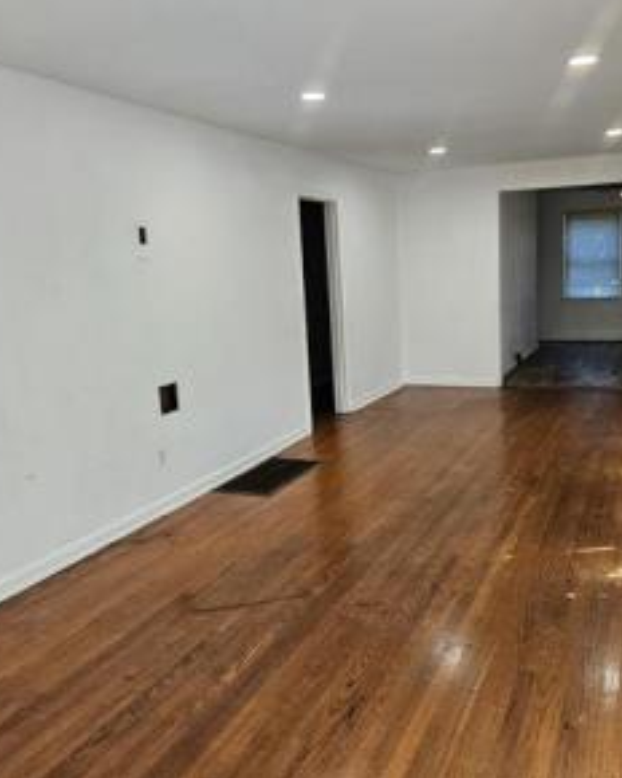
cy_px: 381
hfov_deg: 46.4
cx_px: 410
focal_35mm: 31
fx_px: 713
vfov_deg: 57.2
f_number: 1.8
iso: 160
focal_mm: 5.4
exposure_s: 1/120
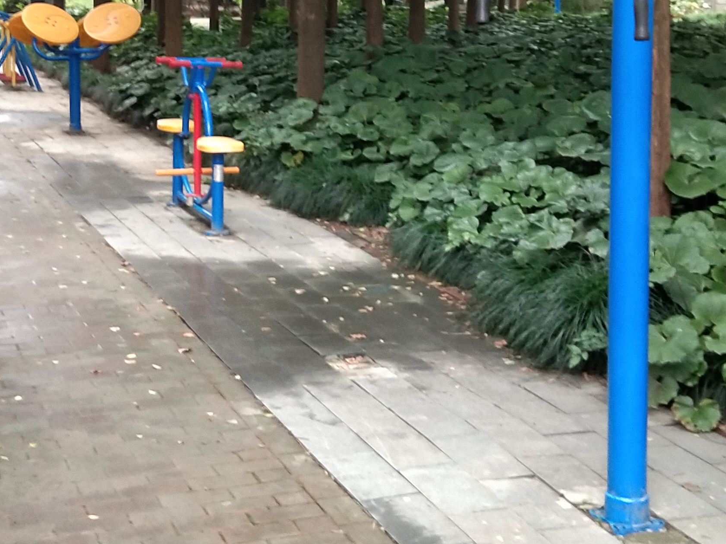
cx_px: 332
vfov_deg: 19.0
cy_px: 128
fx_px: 1615
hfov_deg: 25.3
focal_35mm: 77
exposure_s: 1/33.3
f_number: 2.2
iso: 320
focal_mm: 3.69
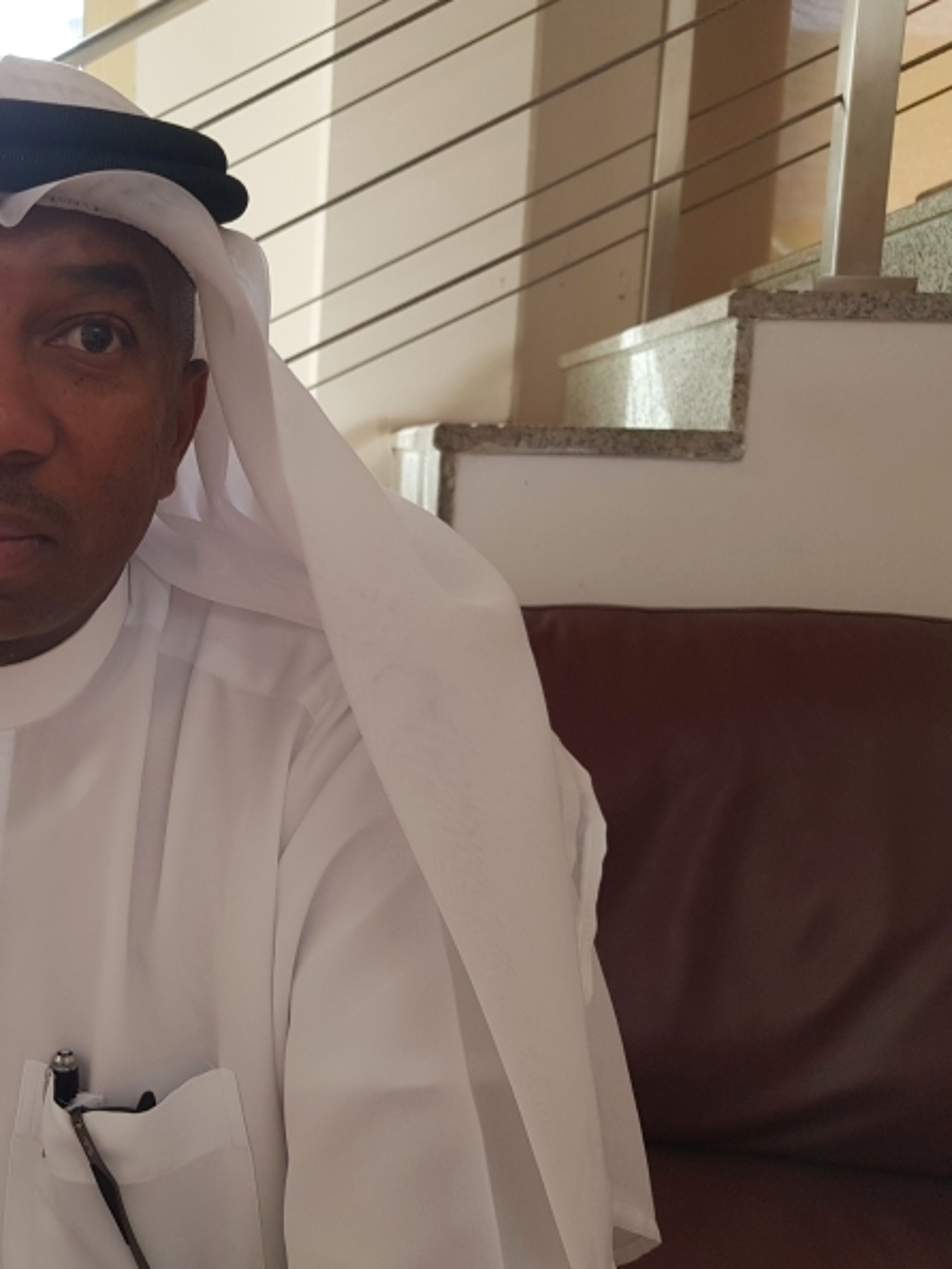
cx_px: 145
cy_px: 634
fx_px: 1282
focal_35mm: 35
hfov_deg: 38.6
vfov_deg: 52.6
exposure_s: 1/50
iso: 50
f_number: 1.7
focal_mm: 4.2
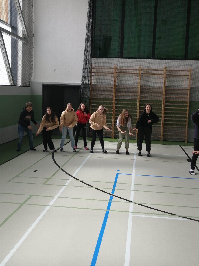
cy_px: 132
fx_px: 322
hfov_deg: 34.3
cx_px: 100
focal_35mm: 42
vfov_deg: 44.8
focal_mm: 3.88
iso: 50
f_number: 1.8
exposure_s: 1/125
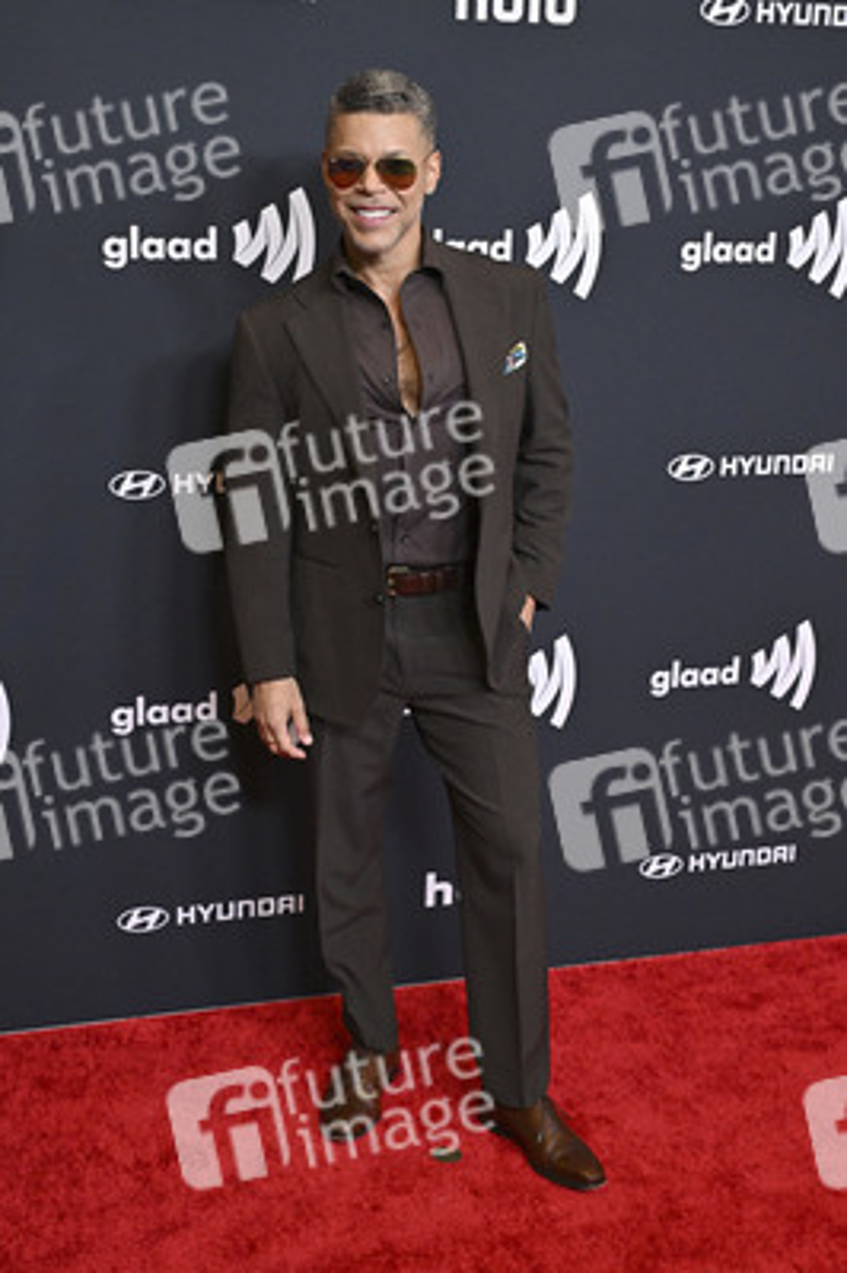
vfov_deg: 44.5
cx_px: 424
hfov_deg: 30.5
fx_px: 1555
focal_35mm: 44
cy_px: 636
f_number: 5.6
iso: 4000
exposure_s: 1/250
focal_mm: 44
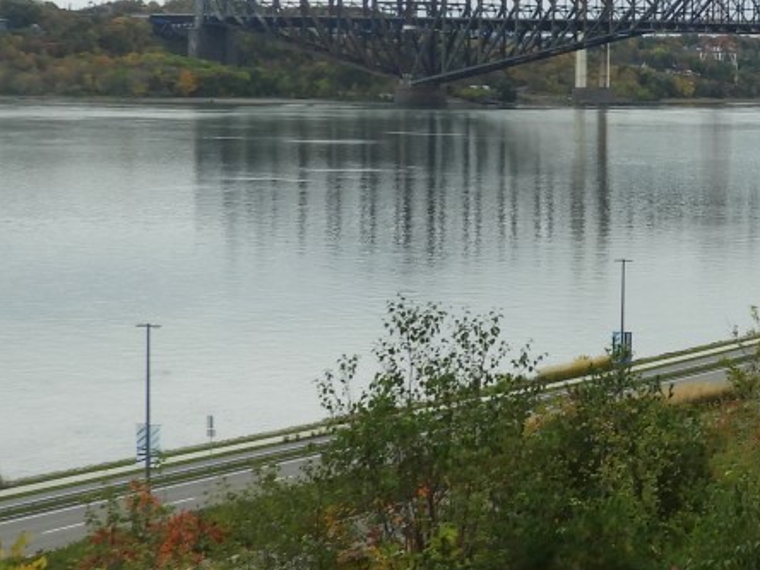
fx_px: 2349
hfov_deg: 16.8
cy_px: 236
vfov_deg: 13.8
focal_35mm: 107
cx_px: 1121
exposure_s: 1/400
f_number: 3.6
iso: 100
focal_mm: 5.9
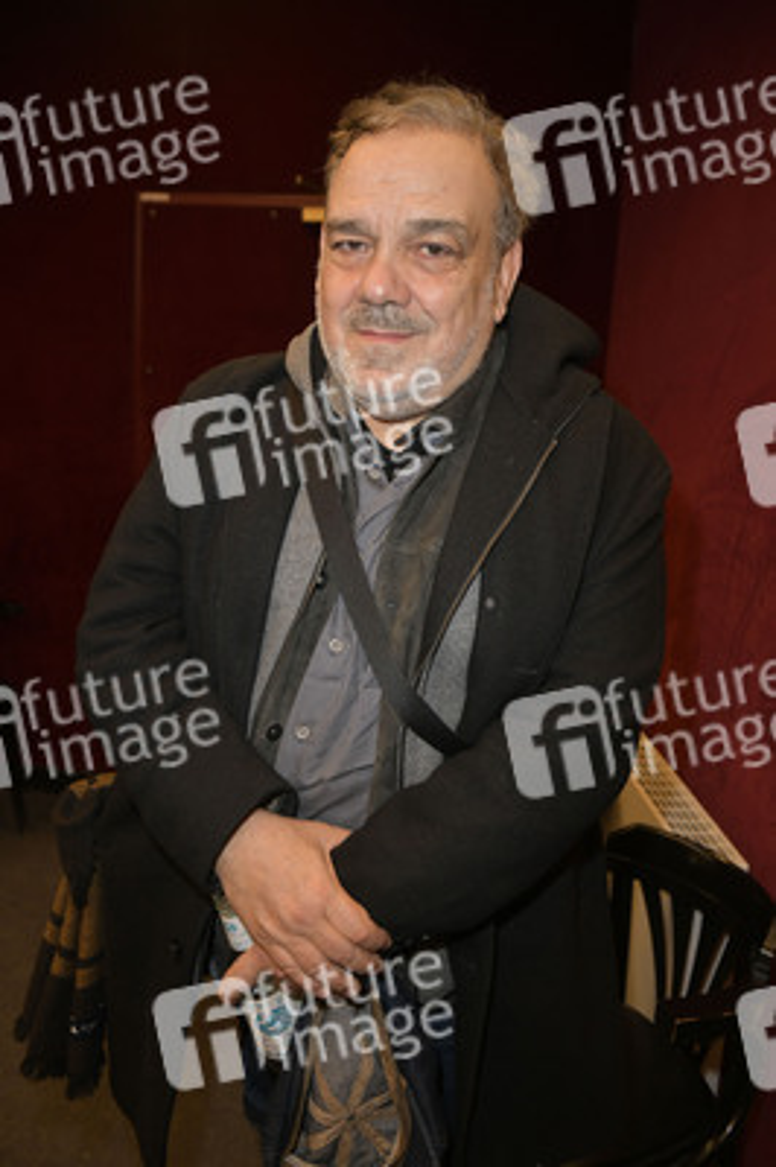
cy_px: 584
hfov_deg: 42.3
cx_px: 388
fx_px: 1004
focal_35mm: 31
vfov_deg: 60.3
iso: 2000
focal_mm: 31
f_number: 5
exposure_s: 1/125
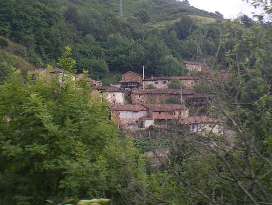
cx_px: 136
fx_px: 299
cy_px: 102
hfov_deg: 48.9
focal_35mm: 38
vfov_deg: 37.8
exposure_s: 1/100
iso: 64
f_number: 4.6
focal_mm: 6.3
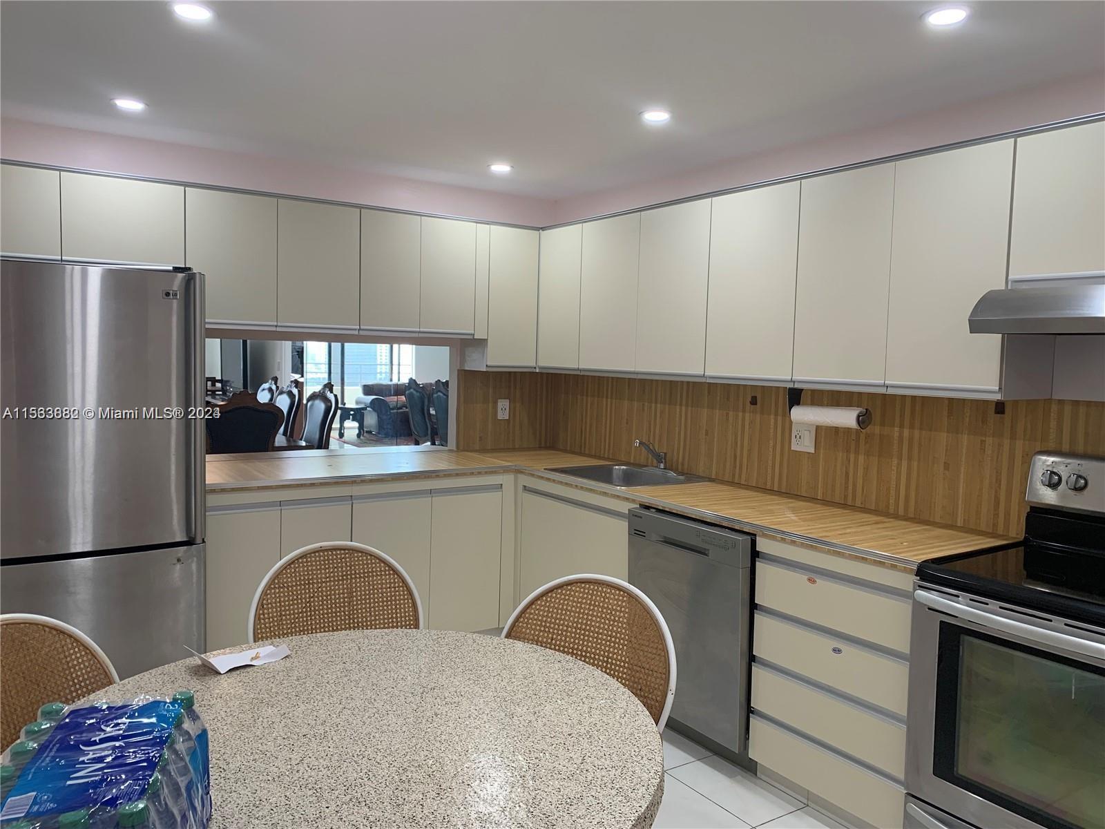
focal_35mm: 26
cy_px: 414
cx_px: 552
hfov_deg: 67.3
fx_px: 830
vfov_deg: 53.1
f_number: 1.8
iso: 50
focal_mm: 4.25
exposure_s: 1/60
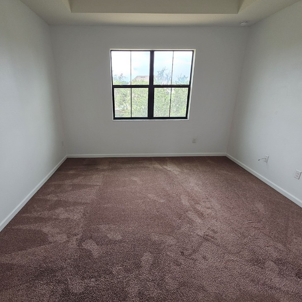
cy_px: 150
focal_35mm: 16
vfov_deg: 87.4
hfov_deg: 87.0
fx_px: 158
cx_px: 133
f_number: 2.2
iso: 80
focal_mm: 2.2
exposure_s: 1/120
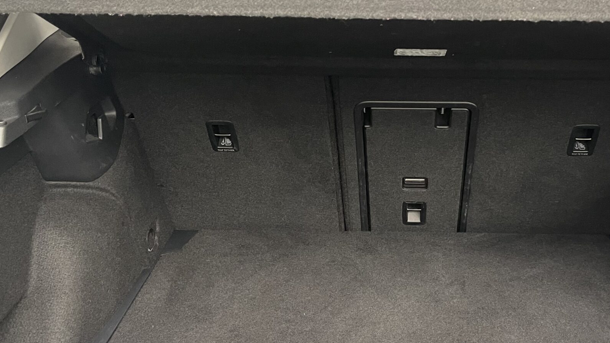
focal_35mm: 44
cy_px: 202
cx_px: 406
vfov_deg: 27.0
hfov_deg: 45.7
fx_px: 712
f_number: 1.6
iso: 400
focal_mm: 5.1
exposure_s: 1/33
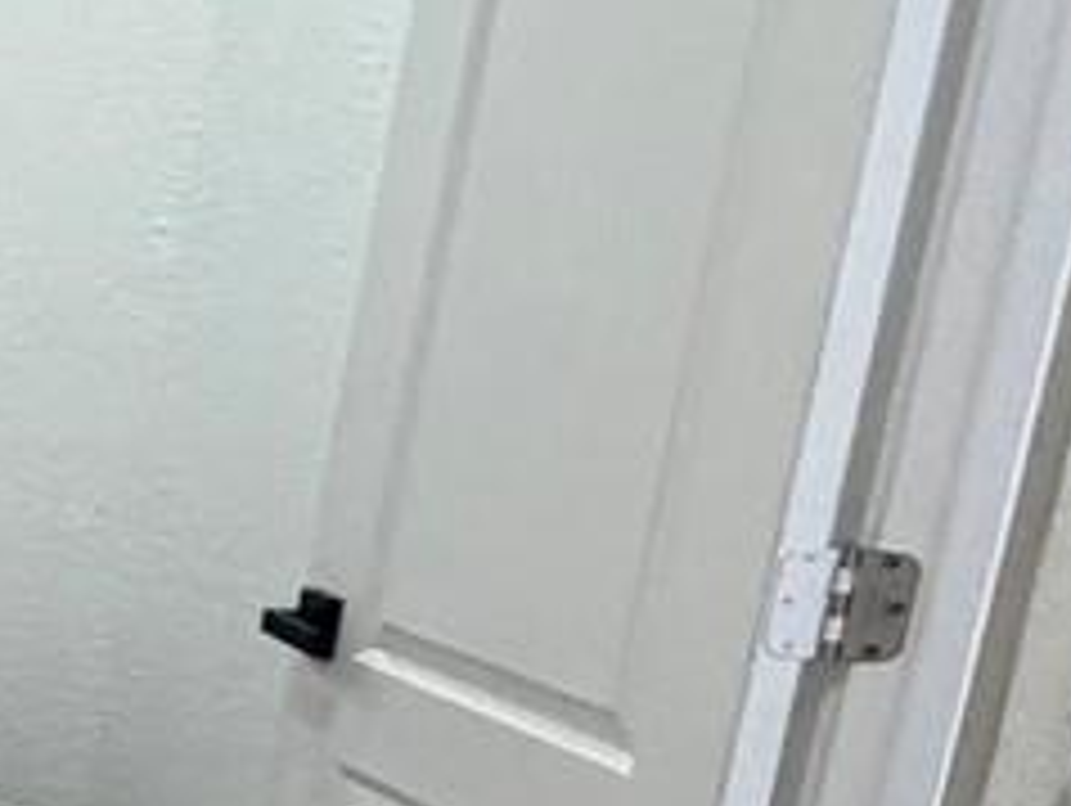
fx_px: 2911
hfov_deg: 13.4
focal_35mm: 94
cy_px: 820
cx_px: -1670
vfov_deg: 15.4
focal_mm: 2.22
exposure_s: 1/120
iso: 250
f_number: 2.2
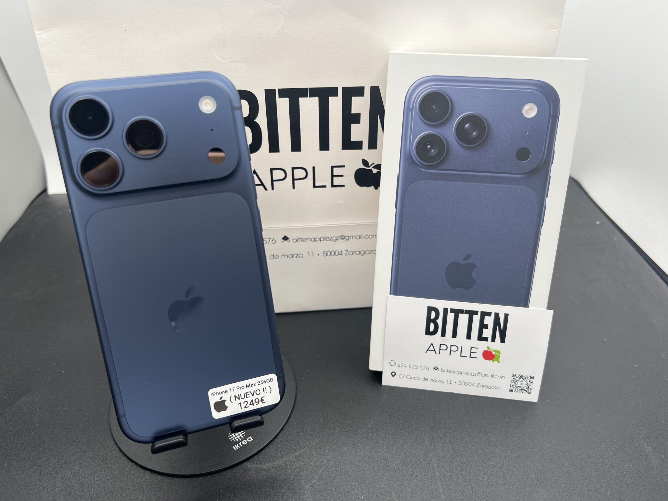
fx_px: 521
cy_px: 253
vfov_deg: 51.4
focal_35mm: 27
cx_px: 342
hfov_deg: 65.3
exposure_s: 1/333
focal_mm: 5.7
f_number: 1.5
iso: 50
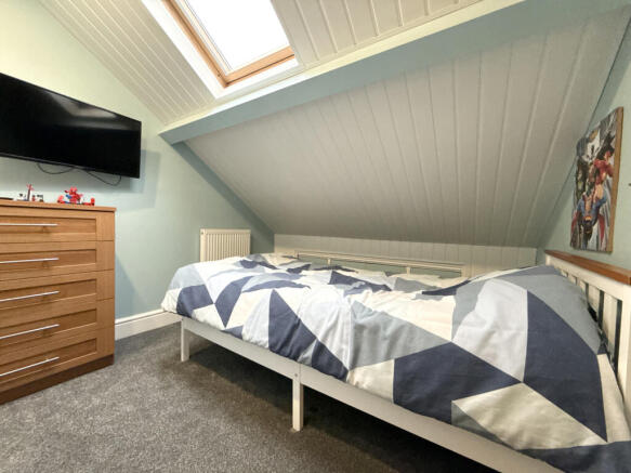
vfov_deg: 85.7
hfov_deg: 102.1
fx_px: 255
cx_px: 316
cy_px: 236
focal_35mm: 14
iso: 400
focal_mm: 2.22
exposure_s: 1/50
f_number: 2.2
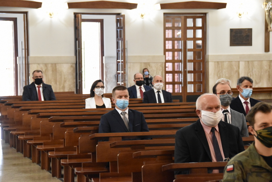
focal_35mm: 112
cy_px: 91
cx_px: 136
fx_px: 850
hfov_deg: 18.2
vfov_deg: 12.2
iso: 5600
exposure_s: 1/125
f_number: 5
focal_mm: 75
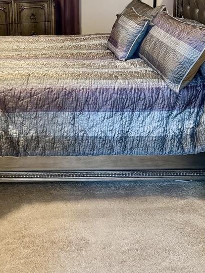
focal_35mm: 47
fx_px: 371
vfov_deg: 37.8
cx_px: 20
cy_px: 30
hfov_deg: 29.6
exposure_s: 1/60
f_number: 1.78
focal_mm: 6.76
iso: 500
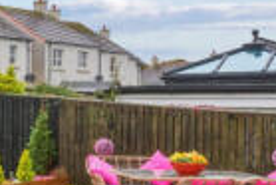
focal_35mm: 80
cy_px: 91
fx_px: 614
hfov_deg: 18.2
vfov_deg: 17.1
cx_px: -257
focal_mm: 17
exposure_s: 1/25
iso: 250
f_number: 8
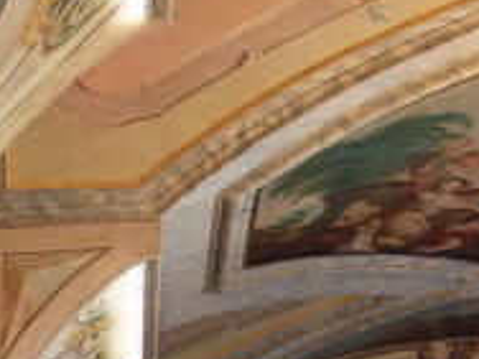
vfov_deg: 13.2
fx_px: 1522
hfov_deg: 17.5
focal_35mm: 110
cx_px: 469
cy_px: 395
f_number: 2.8
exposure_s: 1/50
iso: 800
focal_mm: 9.8
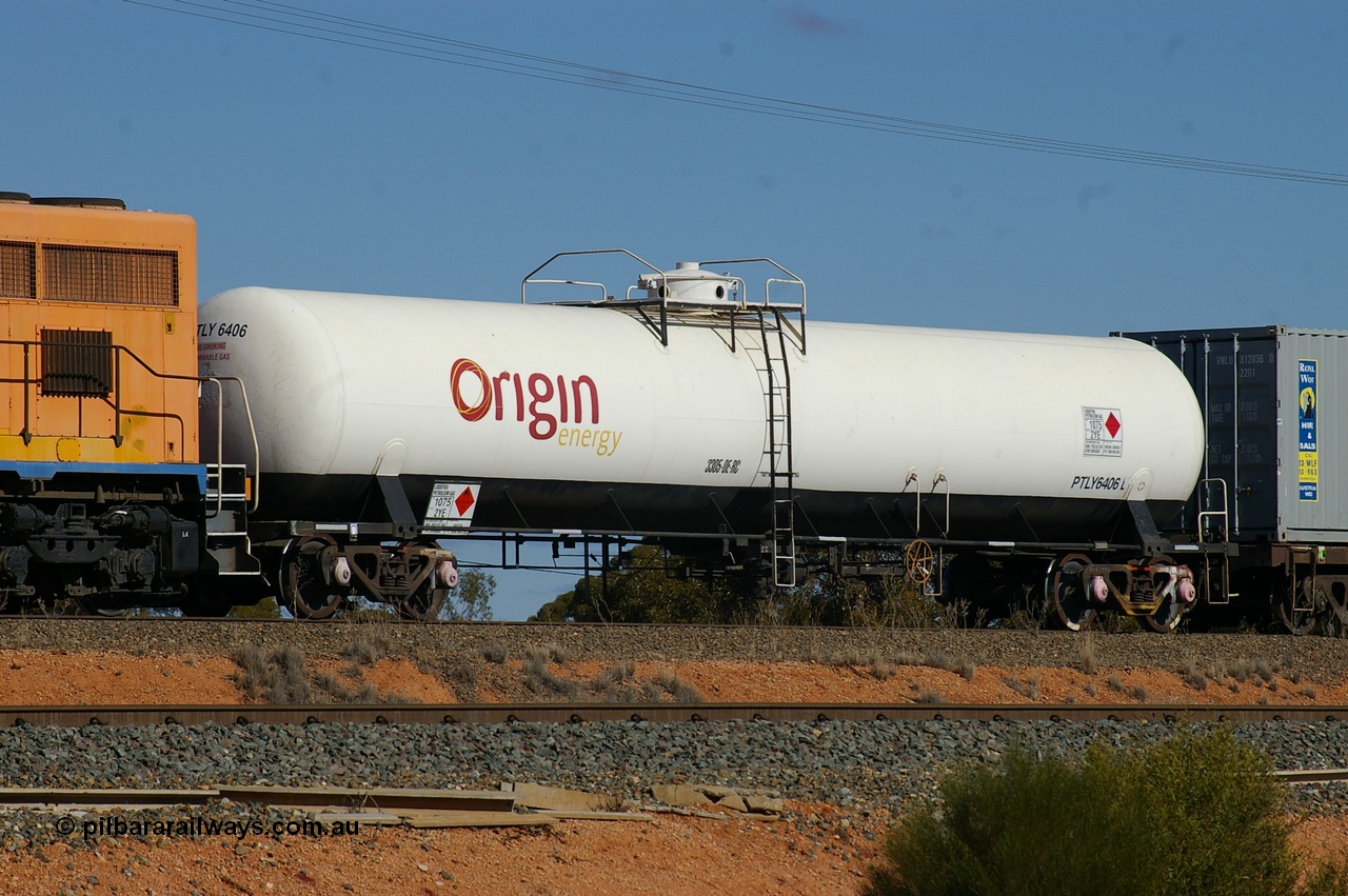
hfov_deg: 9.2
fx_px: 8417
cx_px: 674
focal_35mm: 225
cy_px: 448
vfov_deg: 6.1
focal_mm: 150
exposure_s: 1/750
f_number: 9.5
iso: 200
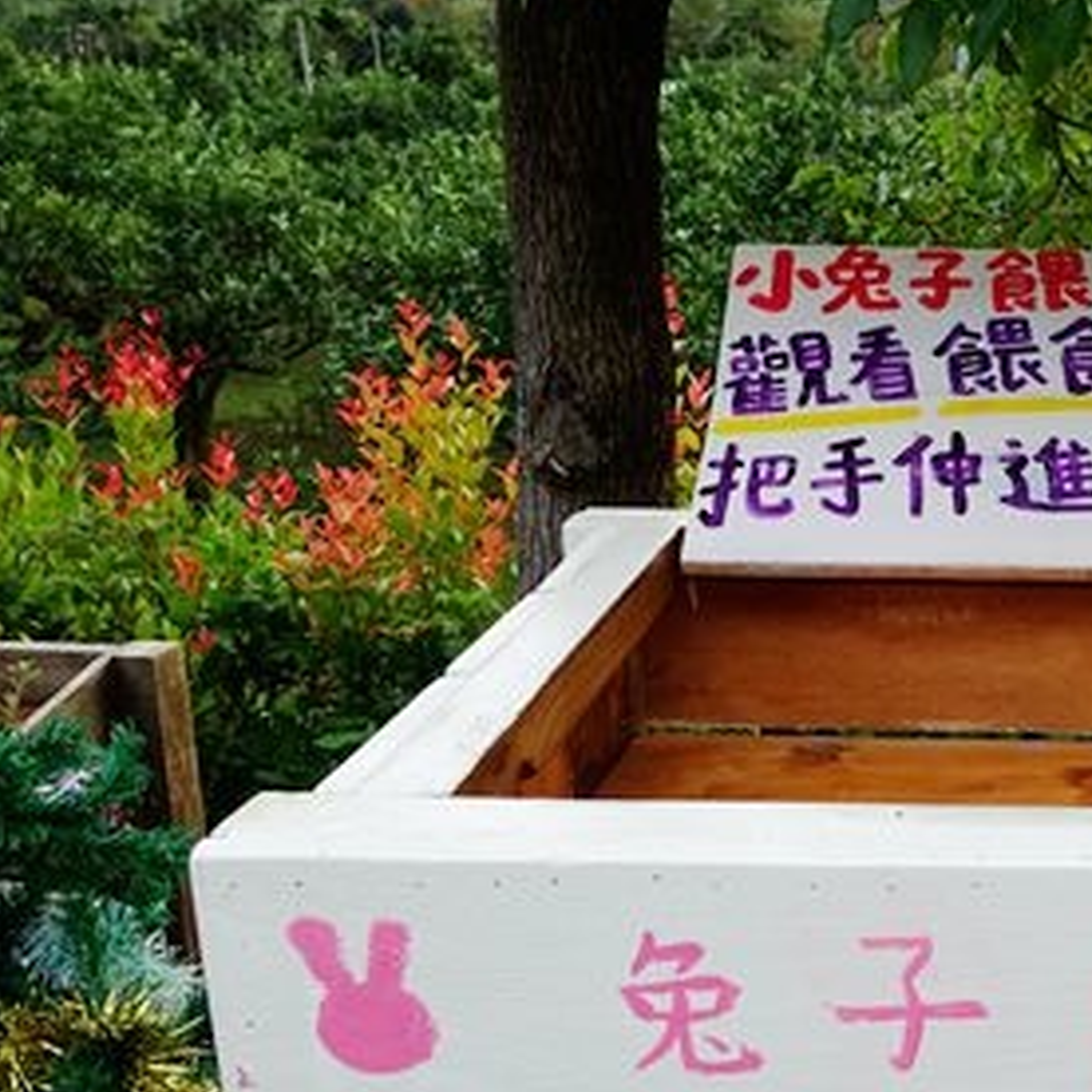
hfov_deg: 32.6
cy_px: 686
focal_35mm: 48
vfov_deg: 35.2
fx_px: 1713
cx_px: 1084
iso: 125
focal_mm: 8.8
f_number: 4
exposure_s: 1/80
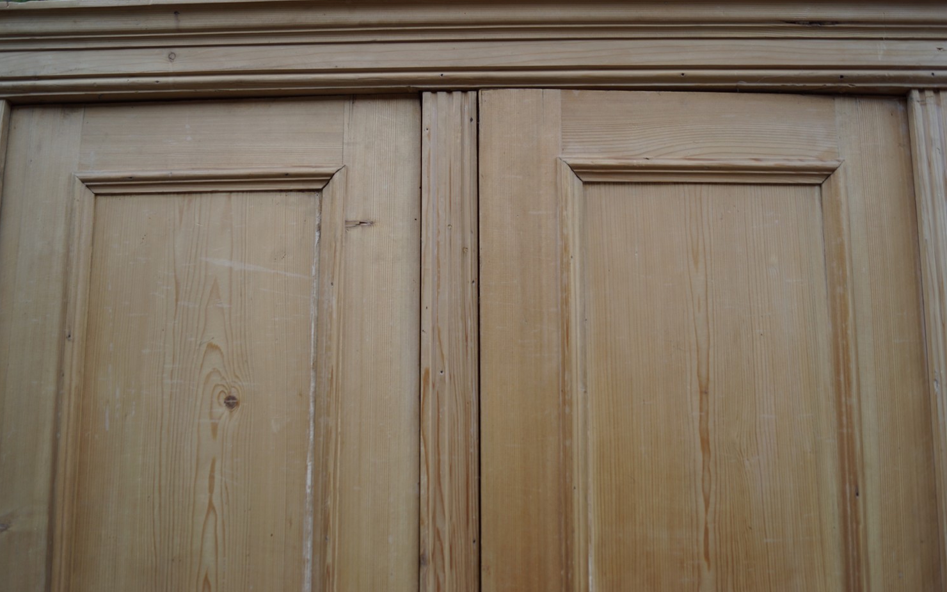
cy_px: 292
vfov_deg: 40.6
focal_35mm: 31
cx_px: 468
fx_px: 800
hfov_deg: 61.2
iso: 100
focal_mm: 20
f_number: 3.5
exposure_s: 1/60
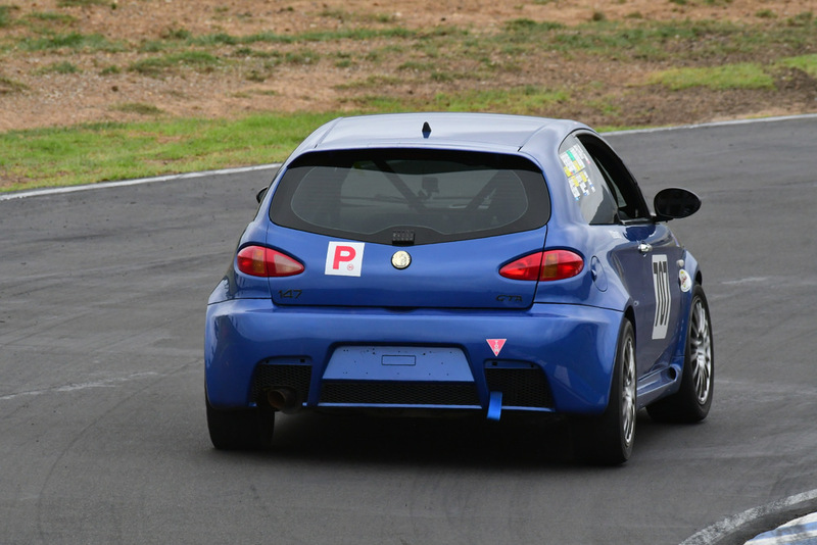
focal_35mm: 750
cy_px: 272
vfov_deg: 1.8
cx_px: 408
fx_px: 17026
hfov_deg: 2.7
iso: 1250
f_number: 11
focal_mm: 500
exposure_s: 1/640
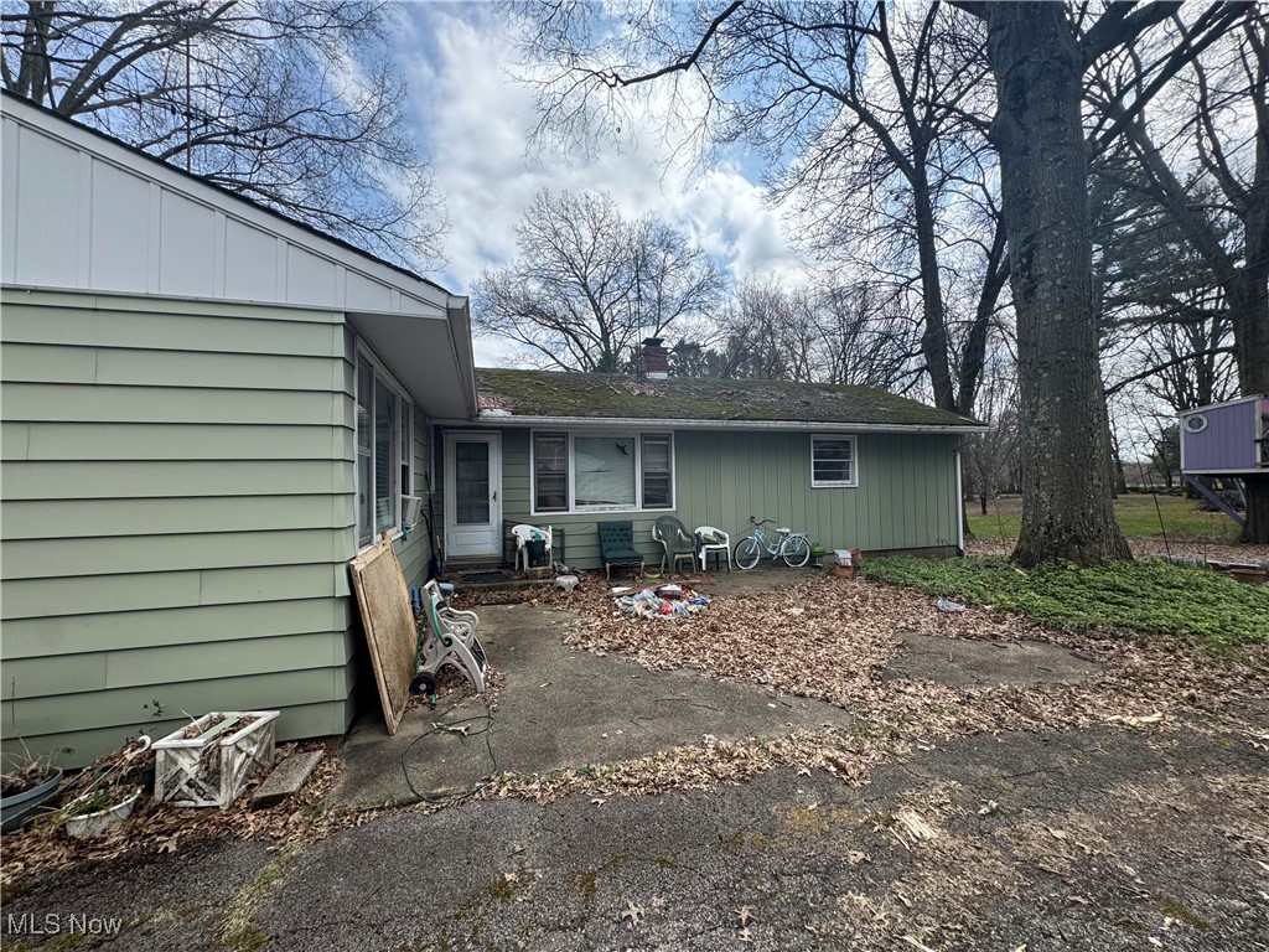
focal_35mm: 14
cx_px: 634
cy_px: 476
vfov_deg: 85.7
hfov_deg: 102.1
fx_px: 513
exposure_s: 1/687
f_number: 2.2
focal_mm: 2.22
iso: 40
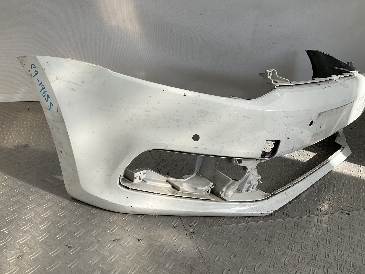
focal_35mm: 29
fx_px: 306
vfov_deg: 48.2
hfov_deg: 61.7
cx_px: 182
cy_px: 137
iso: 16
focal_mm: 3
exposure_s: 1/898
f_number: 1.8
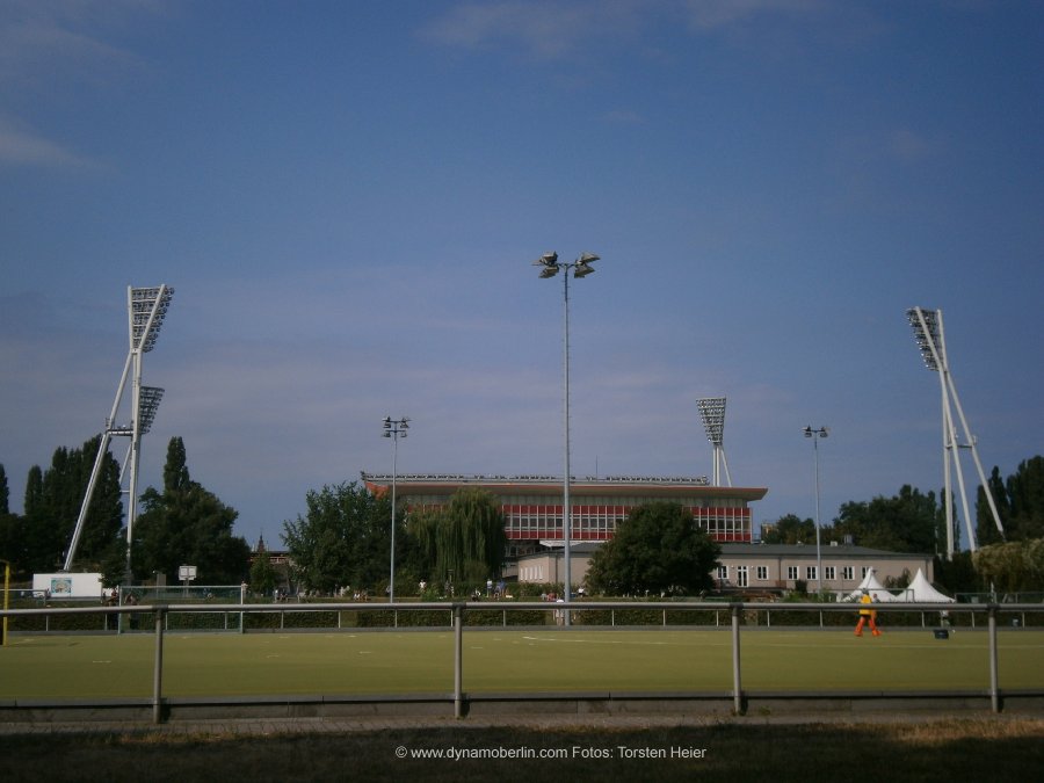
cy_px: 392
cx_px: 522
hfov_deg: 32.2
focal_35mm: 60
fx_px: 1810
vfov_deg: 24.4
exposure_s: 1/2000
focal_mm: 10.7
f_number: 3.9
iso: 80
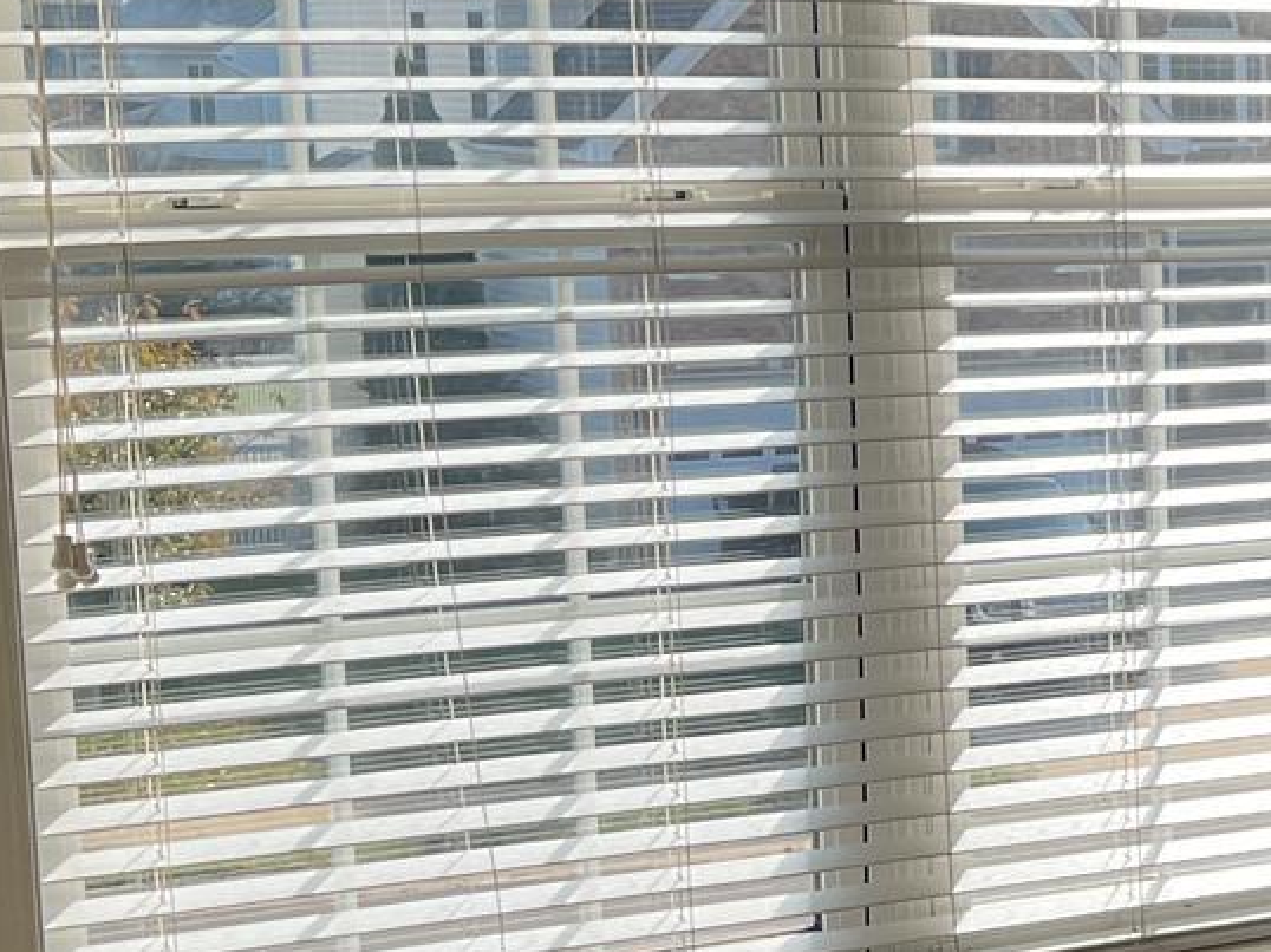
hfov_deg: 18.4
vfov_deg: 14.9
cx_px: 1692
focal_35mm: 99
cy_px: 605
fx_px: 3633
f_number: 1.5
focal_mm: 5.7
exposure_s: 1/1553
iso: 50
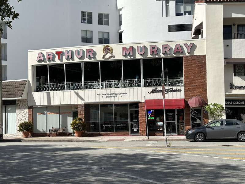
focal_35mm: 48
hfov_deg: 39.7
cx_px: 122
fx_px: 340
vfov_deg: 30.3
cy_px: 92
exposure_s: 1/6623
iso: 64
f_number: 1.78
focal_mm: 6.86
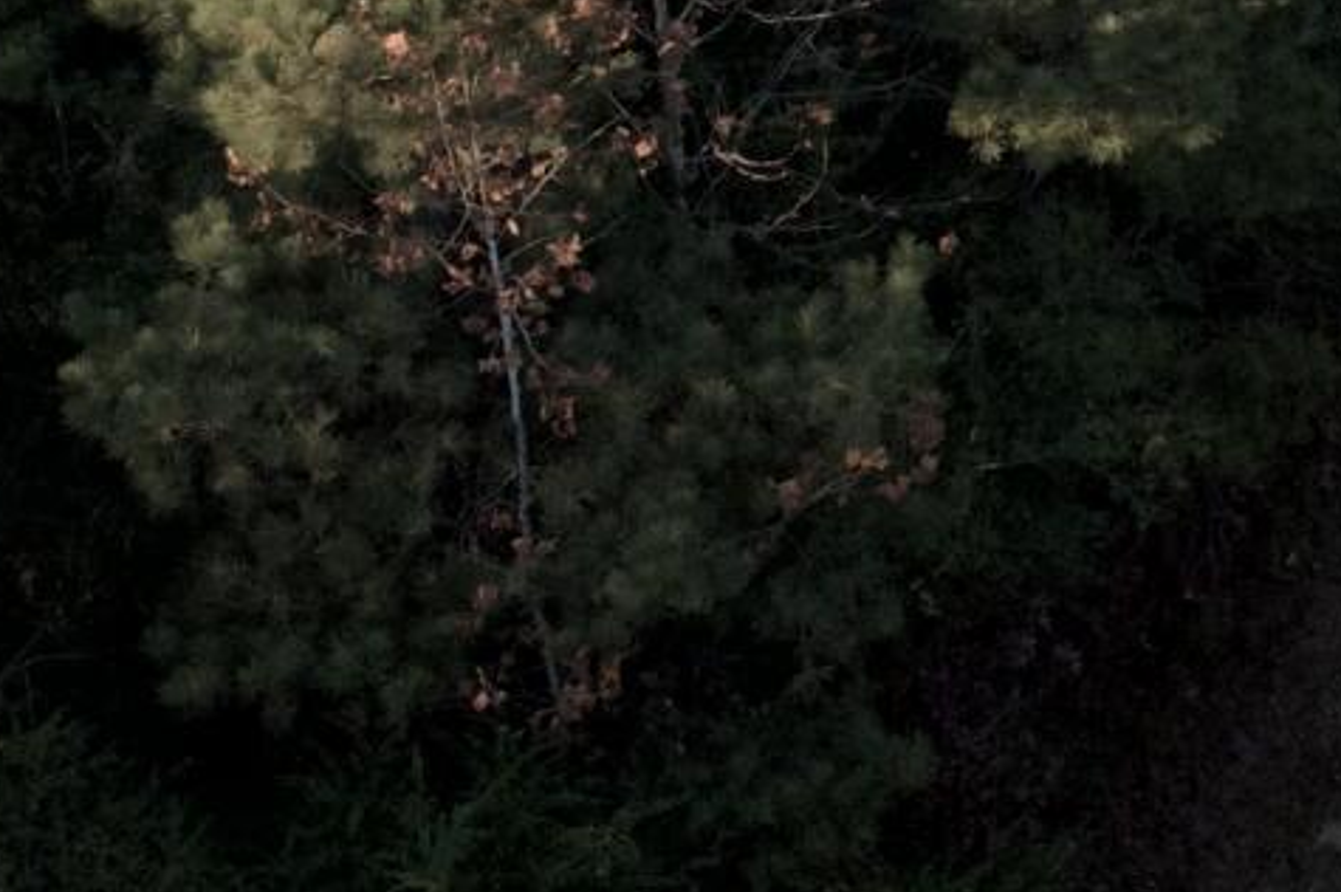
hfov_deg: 14.3
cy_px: -443
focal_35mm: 139
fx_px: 5174
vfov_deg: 9.6
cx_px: 1572
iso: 110
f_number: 2.8
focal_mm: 8.38
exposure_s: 1/1000
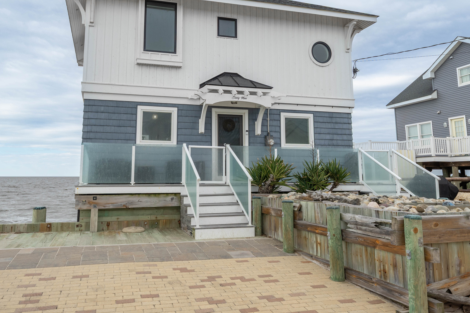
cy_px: 112
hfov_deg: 65.3
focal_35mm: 28
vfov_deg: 45.9
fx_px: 366
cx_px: 213
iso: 100
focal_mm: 18
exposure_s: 1/160
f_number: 9
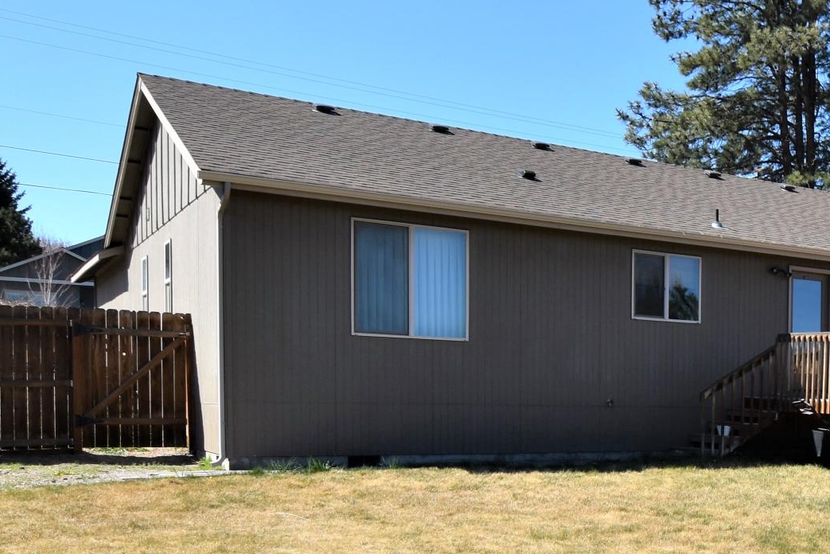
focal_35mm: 47
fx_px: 1094
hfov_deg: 35.8
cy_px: 456
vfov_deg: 27.7
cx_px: 897
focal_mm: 11
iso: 110
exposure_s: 1/250
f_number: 8
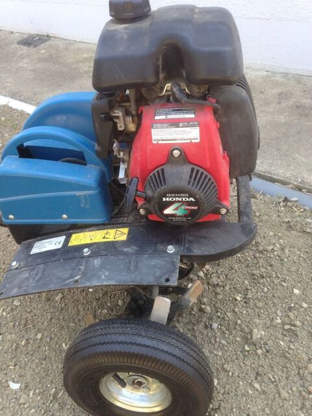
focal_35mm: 33
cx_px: 156
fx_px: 397
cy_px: 208
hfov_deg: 42.9
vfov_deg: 55.4
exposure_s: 1/120
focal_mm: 4.12
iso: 64
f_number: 2.4
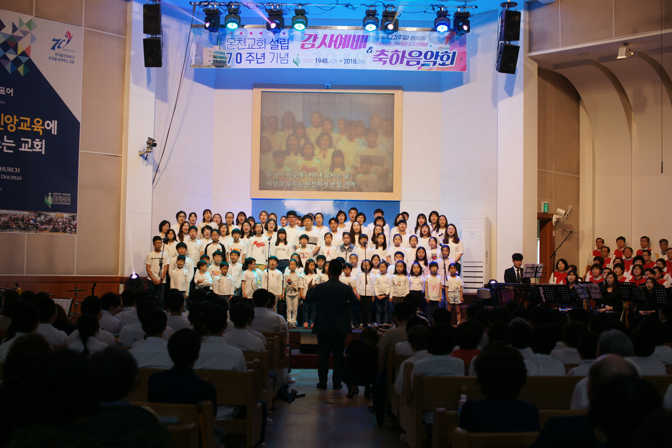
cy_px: 224
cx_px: 336
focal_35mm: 50
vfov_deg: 27.0
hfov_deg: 39.6
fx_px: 934
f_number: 3.2
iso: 200
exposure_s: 1/60
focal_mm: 50
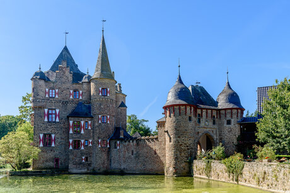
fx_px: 234
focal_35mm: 29
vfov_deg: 45.0
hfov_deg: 63.6
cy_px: 96
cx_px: 145
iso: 100
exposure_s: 1/640
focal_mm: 29
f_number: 5.6
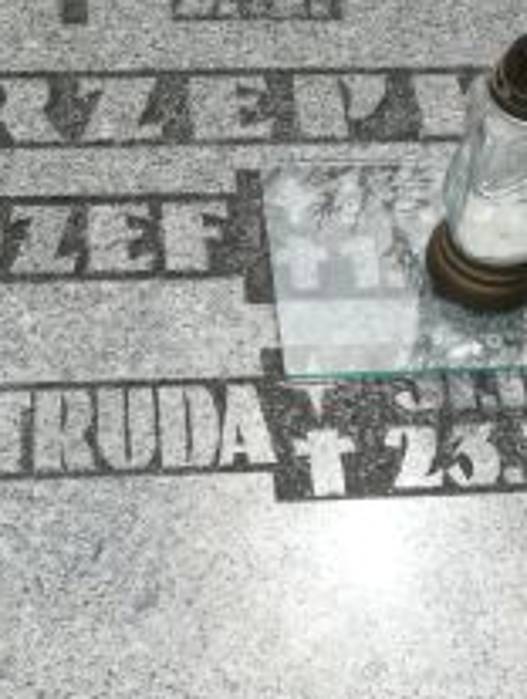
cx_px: 297
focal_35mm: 81
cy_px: 203
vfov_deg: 23.9
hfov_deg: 18.3
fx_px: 1639
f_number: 7.1
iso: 100
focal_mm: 7.4
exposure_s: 1/400
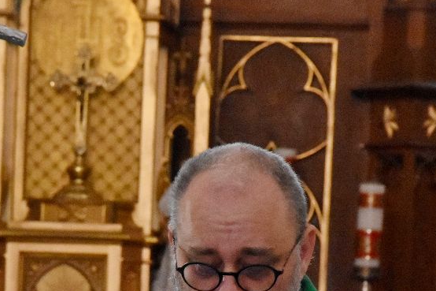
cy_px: 300
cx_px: 152
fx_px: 3935
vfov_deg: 4.2
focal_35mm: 325
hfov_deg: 6.3
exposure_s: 1/160
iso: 3600
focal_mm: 100
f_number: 10
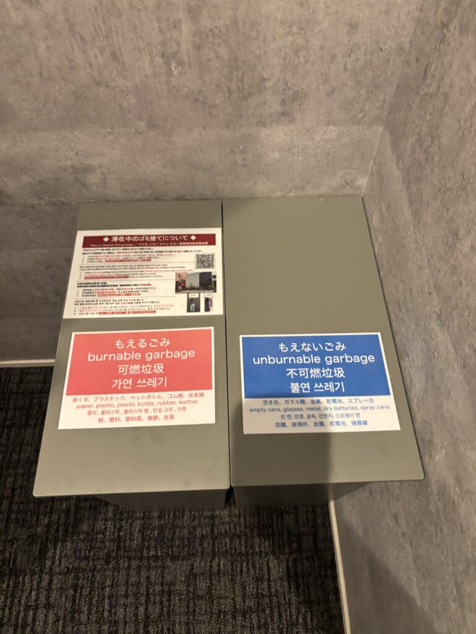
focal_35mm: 26
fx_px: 477
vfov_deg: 67.3
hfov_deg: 53.1
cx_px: 238
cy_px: 317
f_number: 1.6
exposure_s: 1/53
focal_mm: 5.96
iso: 500
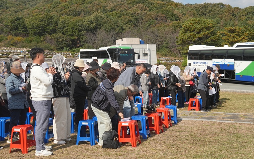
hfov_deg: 43.5
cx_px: 127
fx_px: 318
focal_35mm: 46
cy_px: 82
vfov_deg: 28.0
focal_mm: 30
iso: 200
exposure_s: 1/400
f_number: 9
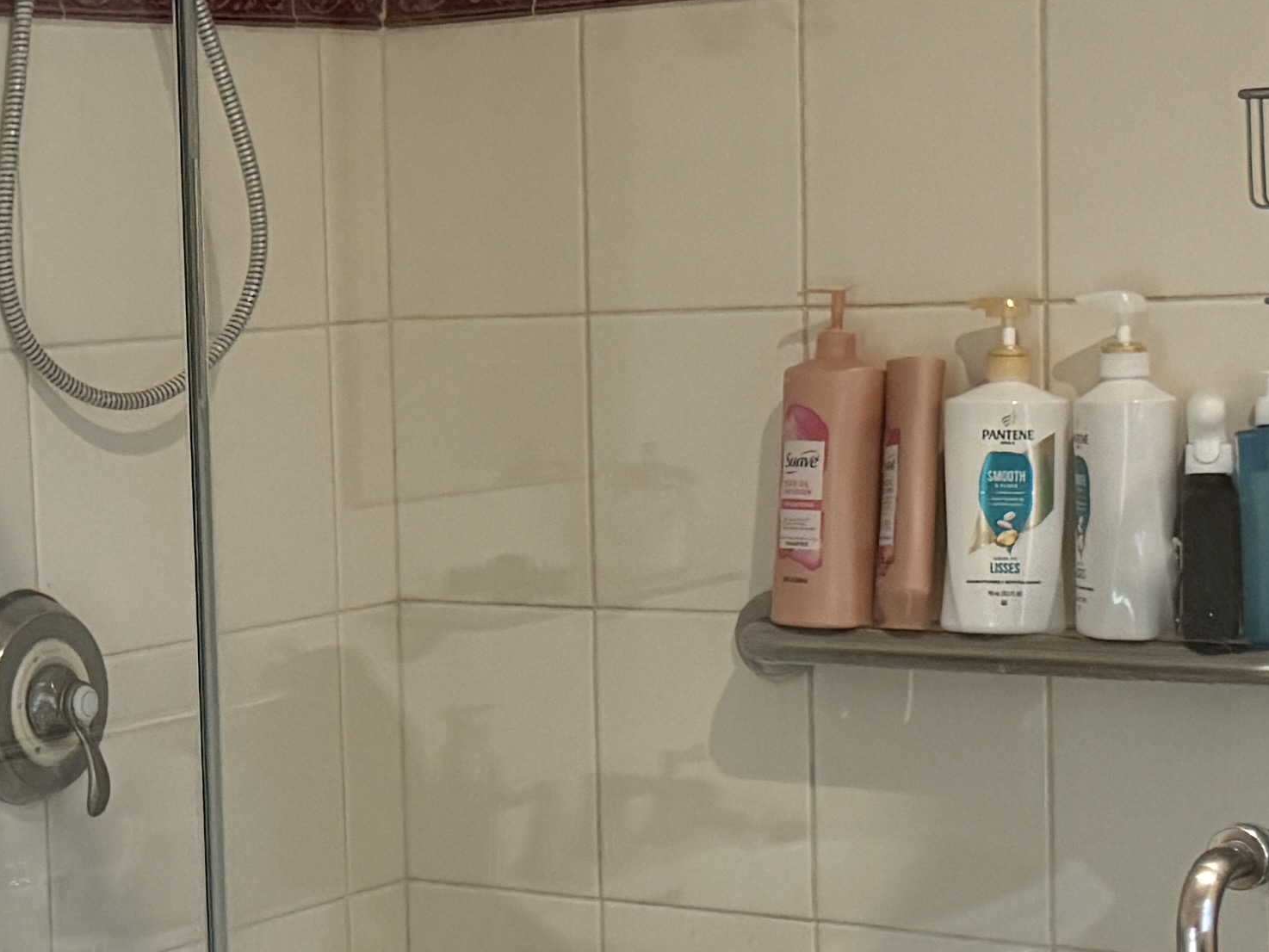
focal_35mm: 93
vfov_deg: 15.9
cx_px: 129
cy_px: 544
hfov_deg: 20.7
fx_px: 3410
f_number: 1.78
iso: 500
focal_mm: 6.76
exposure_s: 1/60
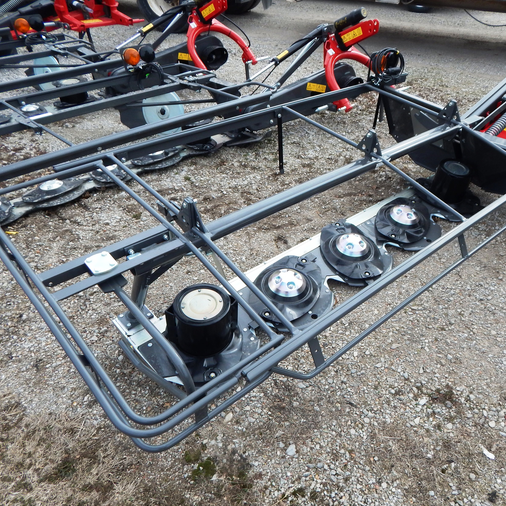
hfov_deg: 58.2
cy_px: 257
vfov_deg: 59.1
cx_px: 322
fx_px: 447
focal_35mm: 27
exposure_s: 1/1000
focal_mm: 4
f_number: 3
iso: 125
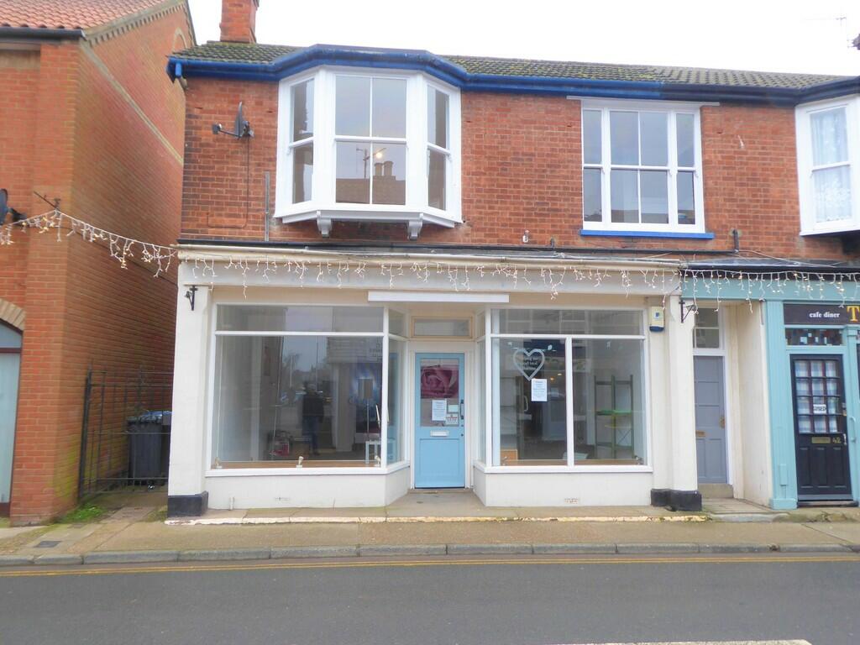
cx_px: 430
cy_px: 322
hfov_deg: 67.3
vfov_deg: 53.1
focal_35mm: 26
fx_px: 646
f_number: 3.4
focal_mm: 4.7
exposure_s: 1/80
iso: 100
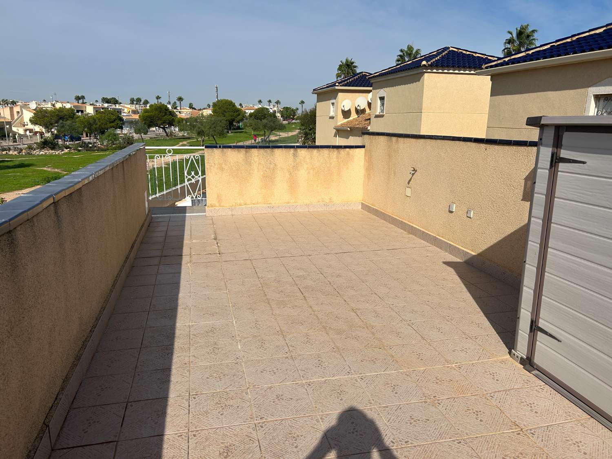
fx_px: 460
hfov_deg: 67.3
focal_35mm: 26
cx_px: 306
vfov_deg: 53.1
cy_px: 230
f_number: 1.5
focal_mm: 5.7
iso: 50
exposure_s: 1/8696
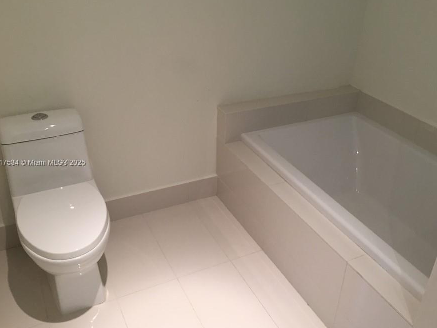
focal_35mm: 34
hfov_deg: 53.9
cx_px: 237
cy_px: 163
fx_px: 429
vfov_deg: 41.8
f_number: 2.2
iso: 80
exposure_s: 1/30
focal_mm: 4.15
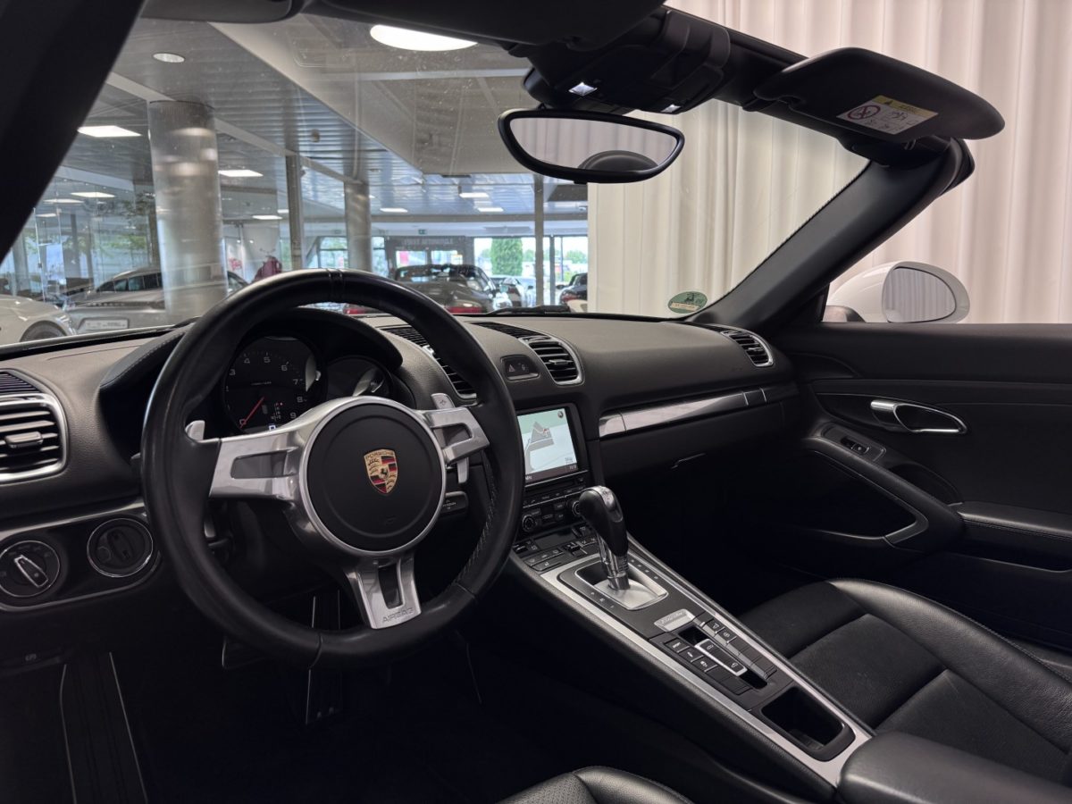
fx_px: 743
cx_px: 536
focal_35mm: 24
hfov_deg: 71.6
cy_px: 402
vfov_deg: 56.8
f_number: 1.78
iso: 200
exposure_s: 1/90
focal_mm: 6.76
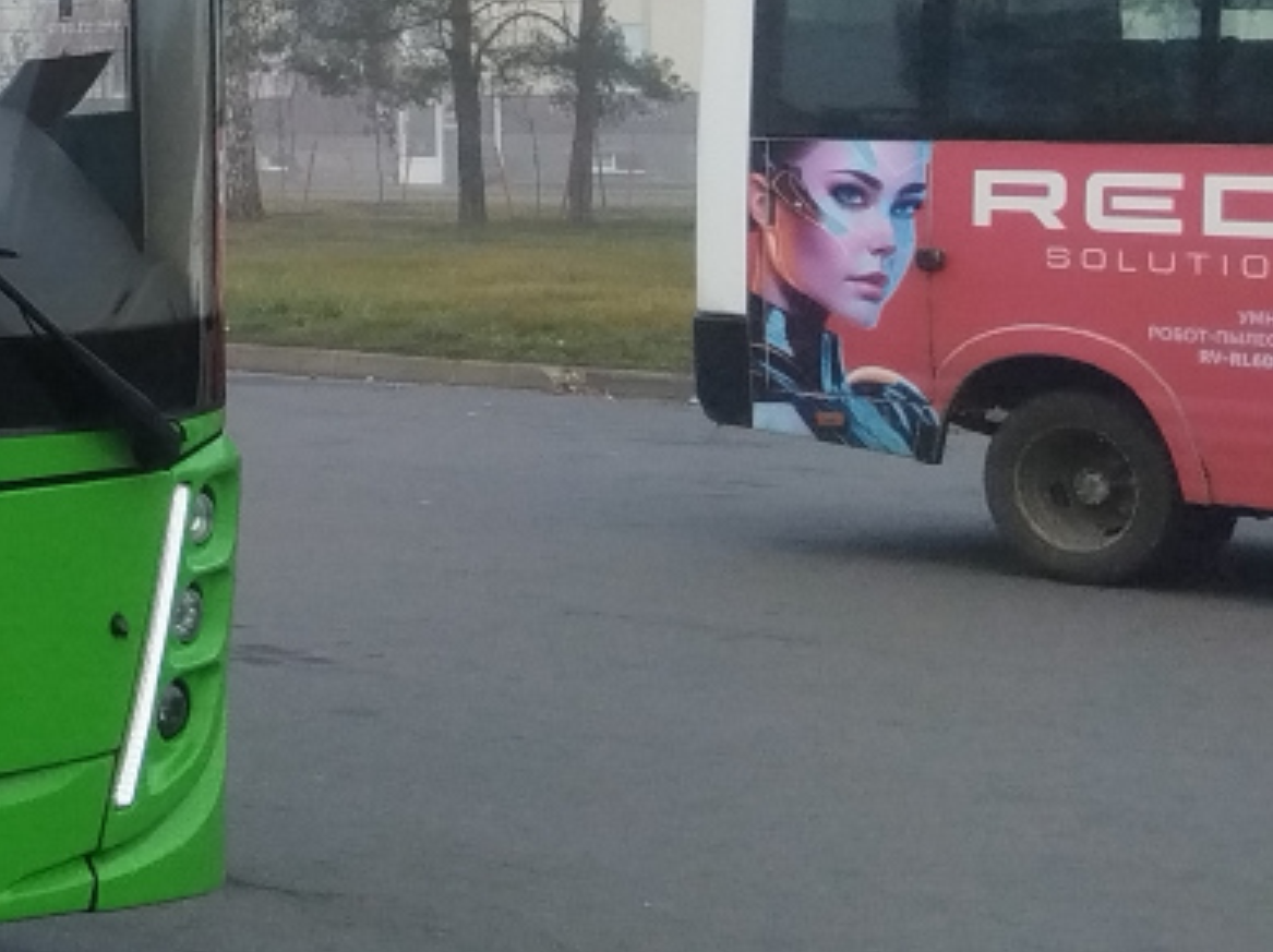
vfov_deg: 16.5
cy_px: -44
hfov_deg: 18.7
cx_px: -848
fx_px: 3196
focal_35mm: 87
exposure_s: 1/348
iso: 100
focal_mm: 4.95
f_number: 1.9
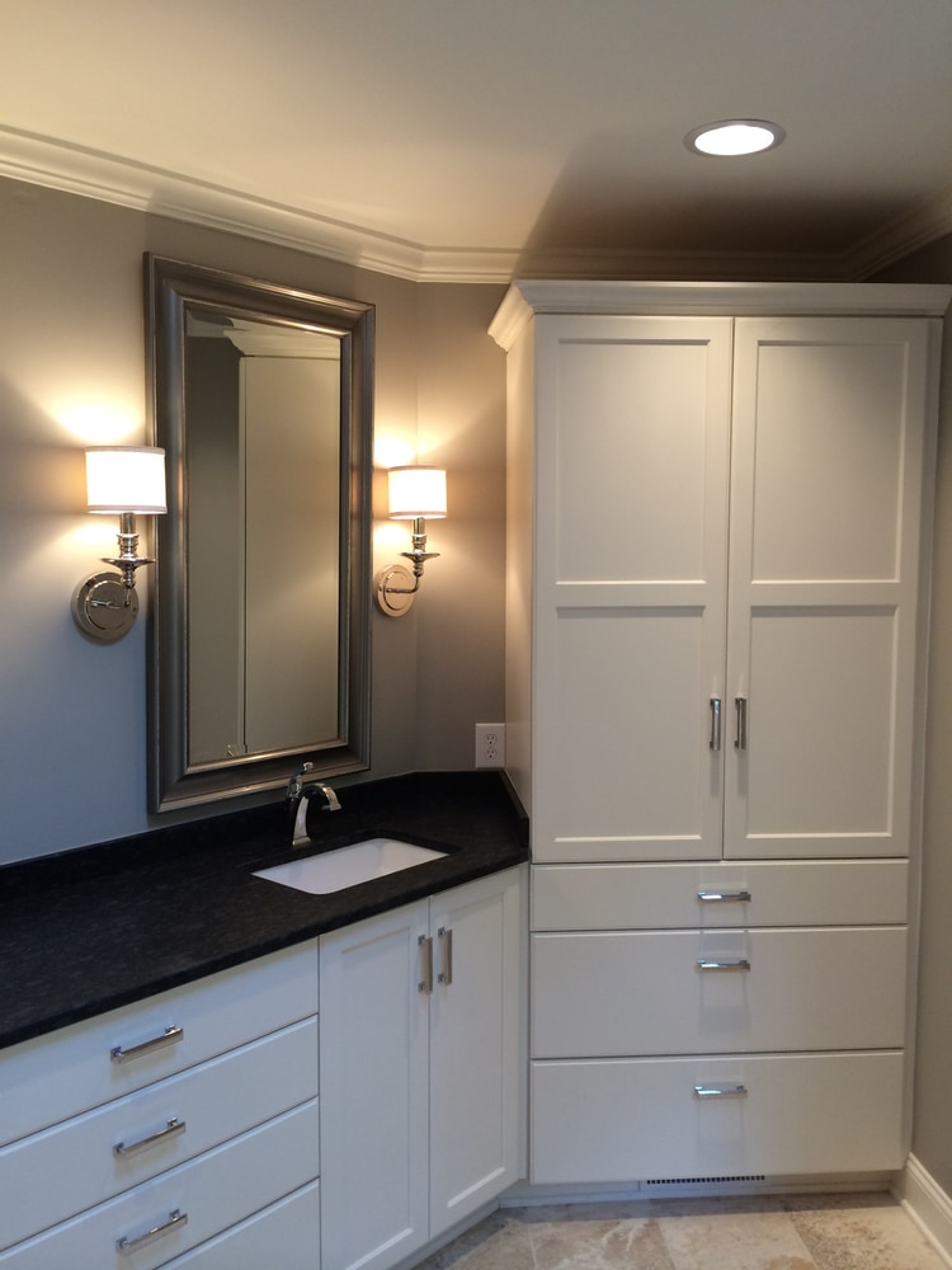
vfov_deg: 60.0
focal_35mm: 30
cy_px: 635
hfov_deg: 46.8
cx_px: 476
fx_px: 1100
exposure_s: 1/30
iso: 50
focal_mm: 4.12
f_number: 2.2
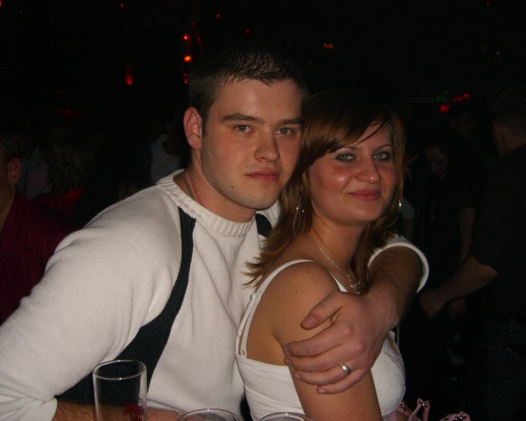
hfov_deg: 45.8
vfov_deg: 37.3
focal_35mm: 40
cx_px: 270
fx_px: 623
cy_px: 211
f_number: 2.8
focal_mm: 7.9
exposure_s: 1/60
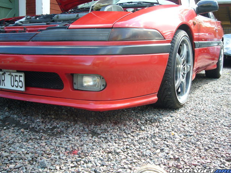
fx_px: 254
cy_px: 86
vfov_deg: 37.7
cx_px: 115
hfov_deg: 49.0
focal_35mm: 38
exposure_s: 1/100
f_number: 3.1
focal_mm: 6.1
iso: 80
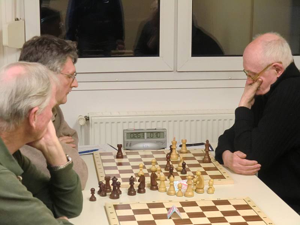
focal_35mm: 76
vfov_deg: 19.4
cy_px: 112
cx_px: 150
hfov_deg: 25.7
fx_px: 659
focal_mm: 13.6
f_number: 4.6
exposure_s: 1/30
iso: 800
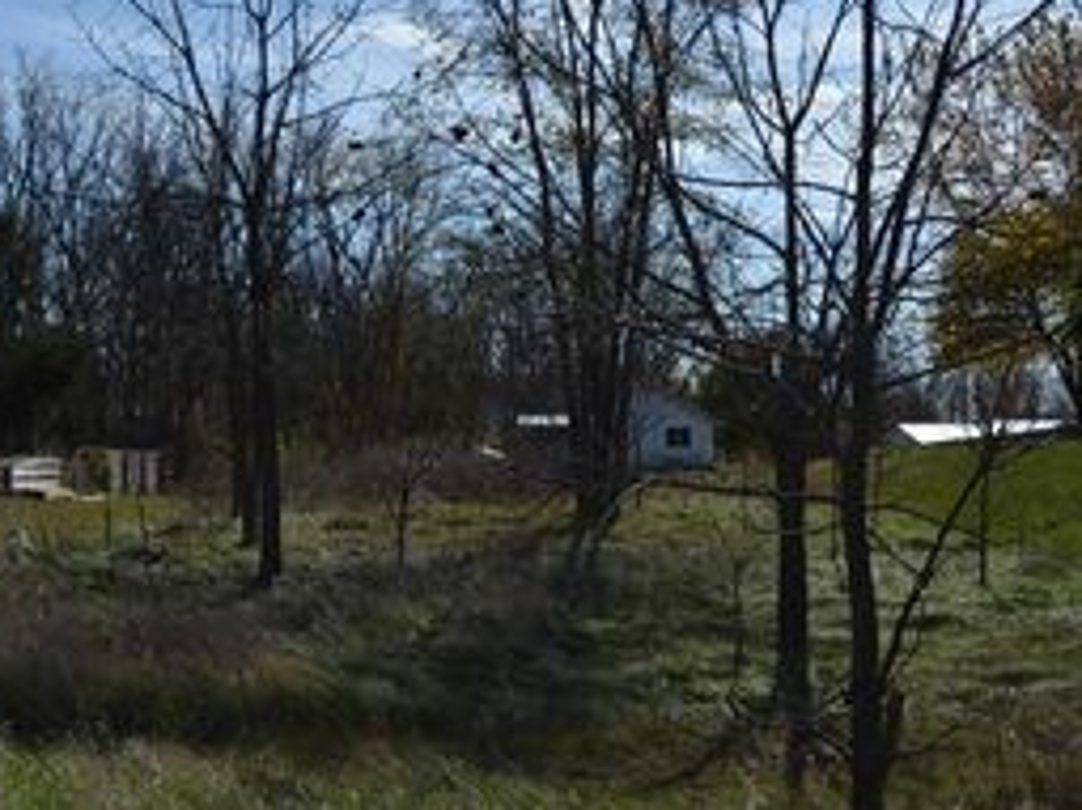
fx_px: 1593
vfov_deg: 28.3
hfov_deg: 37.5
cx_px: 522
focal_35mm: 51
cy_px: 547
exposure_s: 1/4000
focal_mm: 18
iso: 100
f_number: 3.5
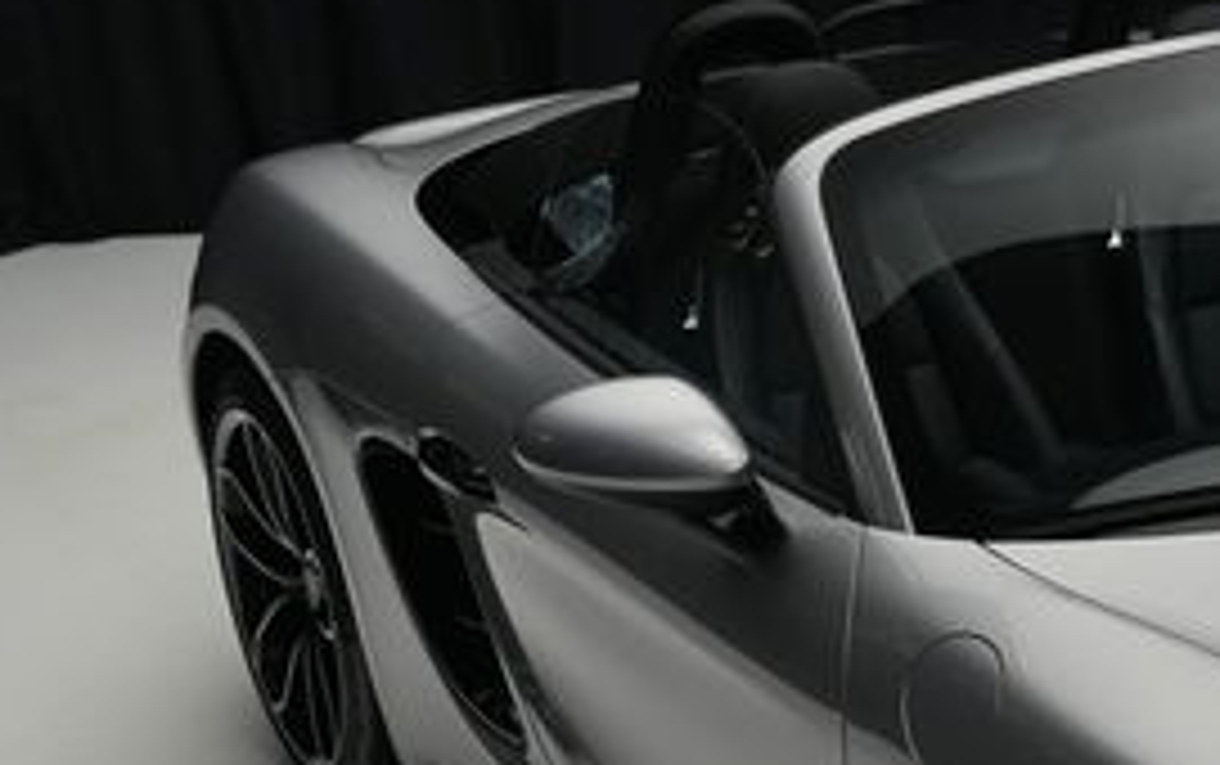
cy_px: 904
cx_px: 1571
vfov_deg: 12.7
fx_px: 3362
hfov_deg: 19.1
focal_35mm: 101
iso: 500
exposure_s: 1/40
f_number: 5
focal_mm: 35
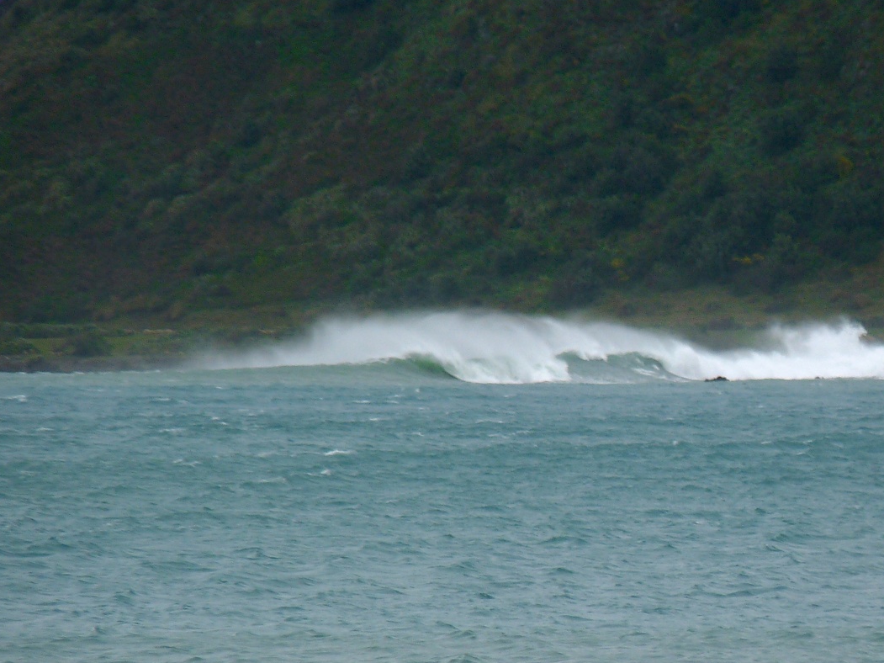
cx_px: 532
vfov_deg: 2.0
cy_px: 403
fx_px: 18895
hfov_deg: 2.7
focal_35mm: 740
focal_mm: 86.4
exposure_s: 1/250
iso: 100
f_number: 4.4
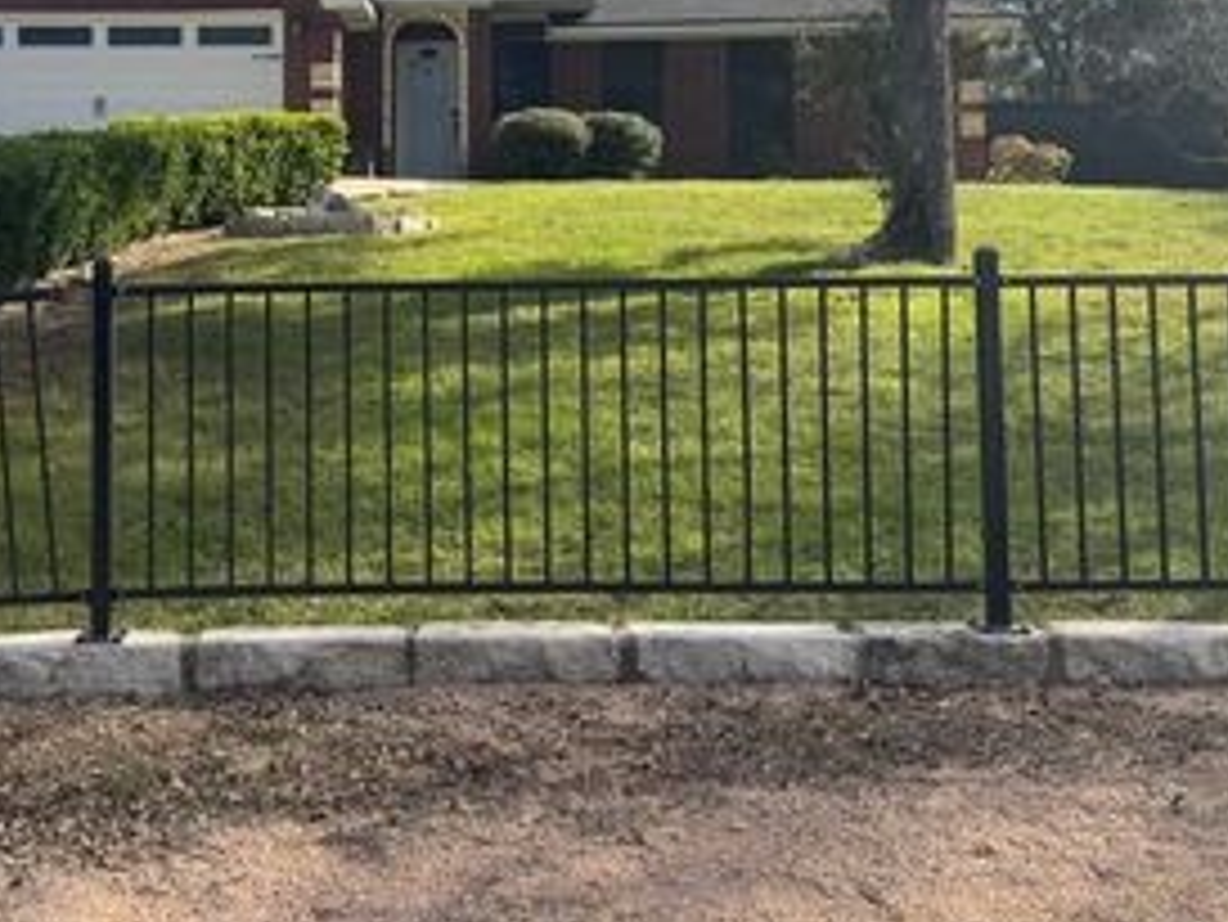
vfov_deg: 32.2
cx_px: 369
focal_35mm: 44
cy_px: 209
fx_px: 1562
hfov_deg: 42.1
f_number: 1.78
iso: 80
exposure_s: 1/2833
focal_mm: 6.76
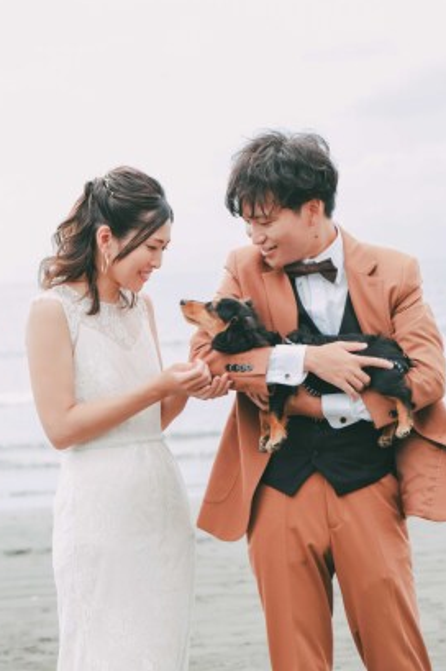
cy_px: 279
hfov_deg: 11.3
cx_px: 213
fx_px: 2252
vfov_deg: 16.9
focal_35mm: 121
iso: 160
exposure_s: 1/500
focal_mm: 68.7
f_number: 4.5
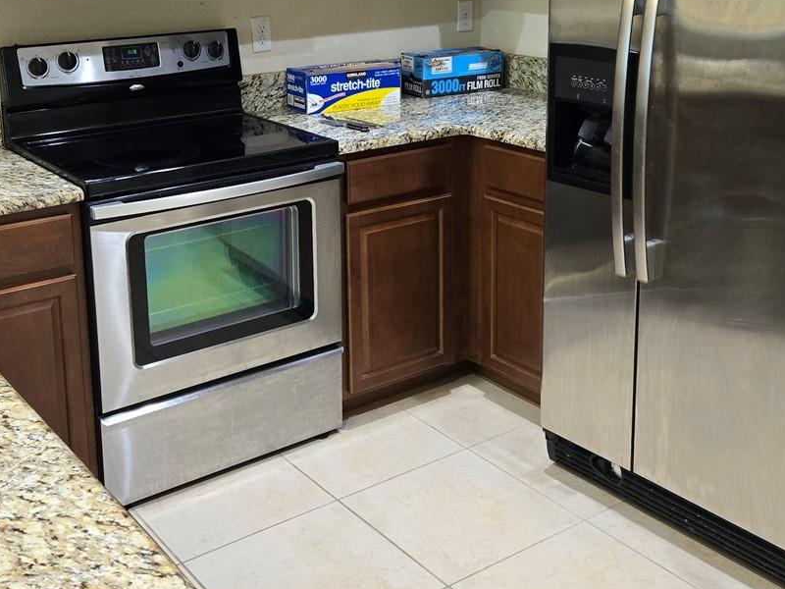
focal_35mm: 46
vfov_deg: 30.9
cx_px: 373
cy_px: 134
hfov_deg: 41.2
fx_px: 1043
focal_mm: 5.4
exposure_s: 1/120
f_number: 1.8
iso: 800
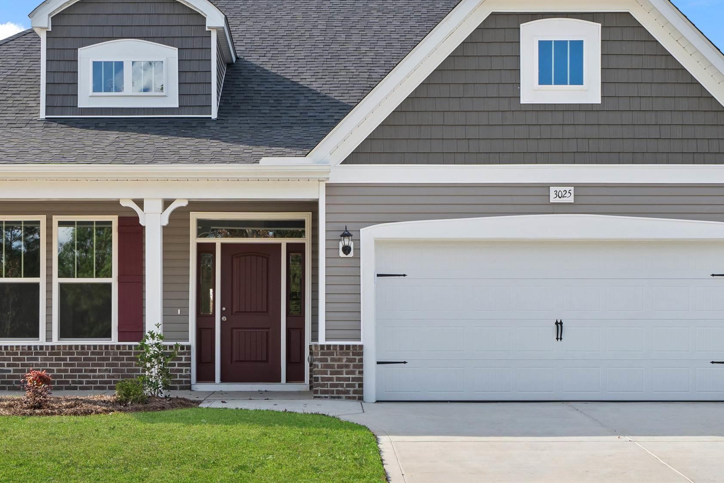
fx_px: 1106
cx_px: 323
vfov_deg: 24.6
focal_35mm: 55
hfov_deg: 36.2
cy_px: 228
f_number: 8
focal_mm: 30
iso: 400
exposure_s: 1/250
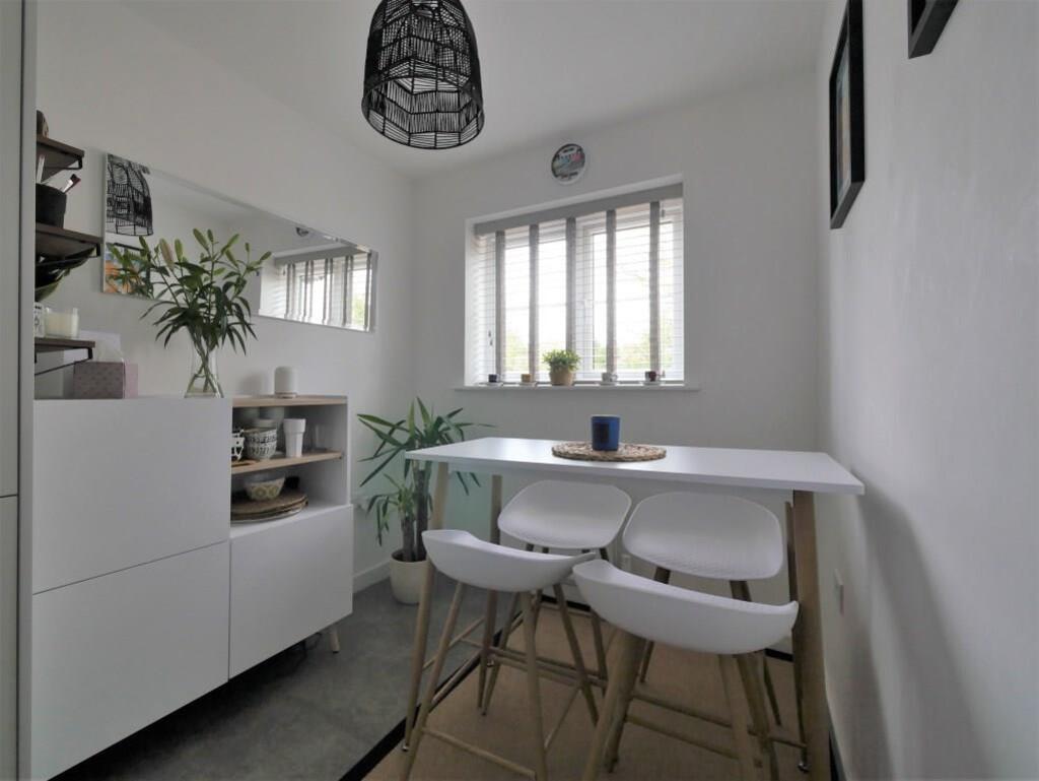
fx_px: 420
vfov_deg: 85.7
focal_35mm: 14
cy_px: 390
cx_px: 520
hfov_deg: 102.0
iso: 250
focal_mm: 7
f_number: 4
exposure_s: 1/60
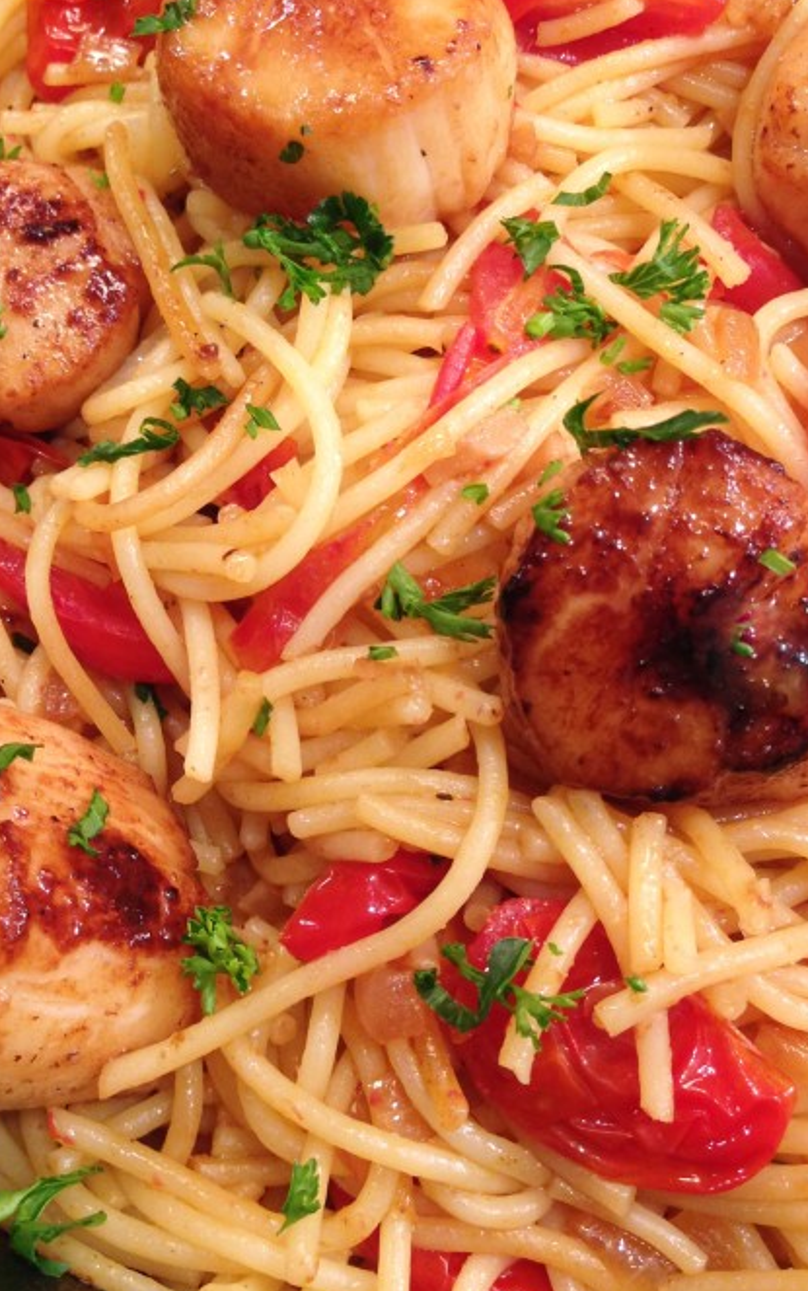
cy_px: 411
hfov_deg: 23.9
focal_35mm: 54
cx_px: 263
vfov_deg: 37.0
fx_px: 1901
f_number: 2.4
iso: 80
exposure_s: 1/20
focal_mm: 4.12
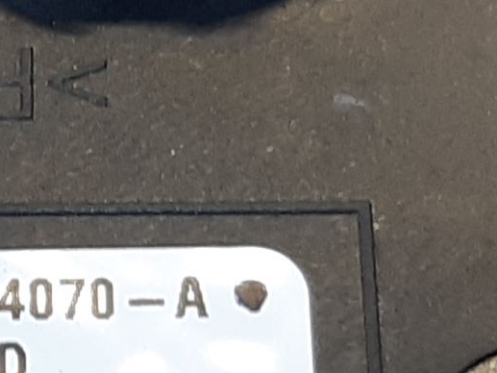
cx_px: -96
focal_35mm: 103
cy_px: 415
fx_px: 1479
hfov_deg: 18.1
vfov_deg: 14.0
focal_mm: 3.93
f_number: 1.7
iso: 50
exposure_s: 1/50
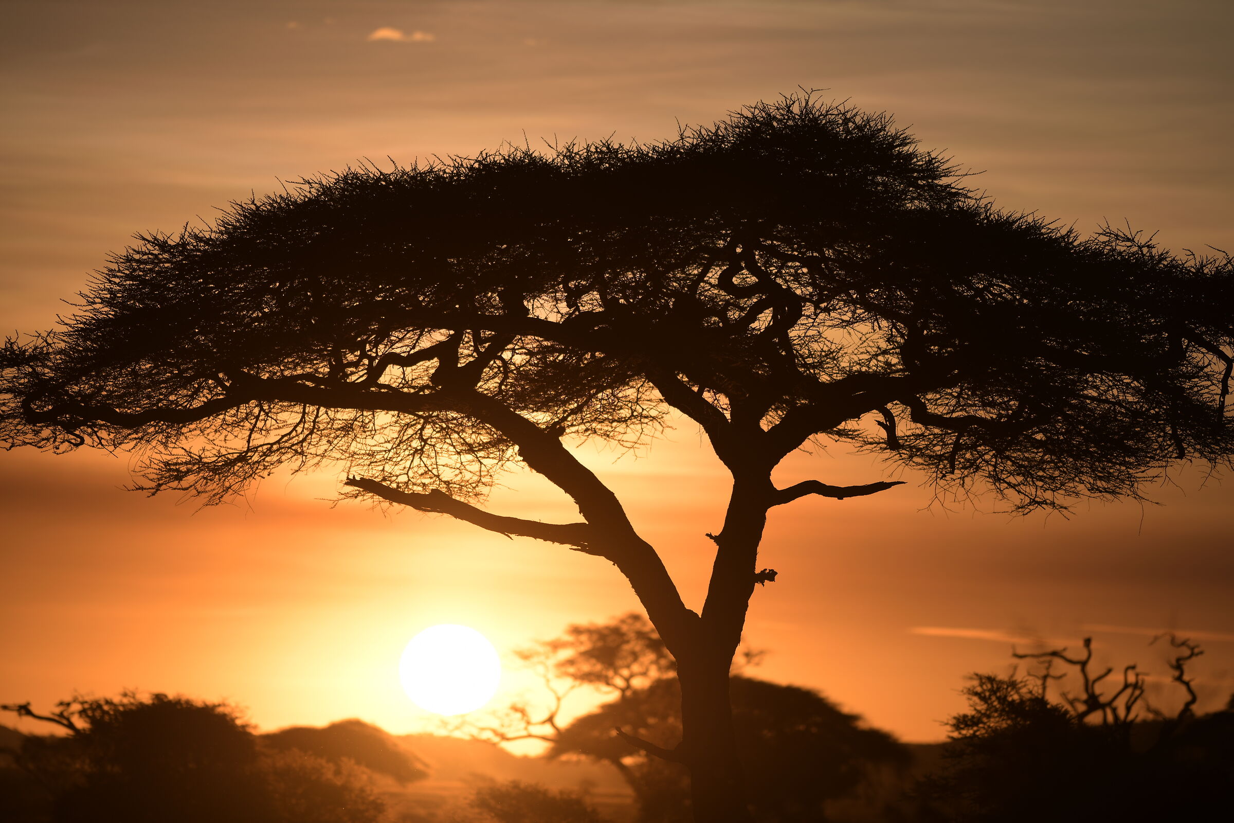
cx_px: 617
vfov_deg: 4.6
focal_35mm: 300
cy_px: 412
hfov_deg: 6.9
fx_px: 10283
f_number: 3.2
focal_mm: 300
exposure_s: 1/5000
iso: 64
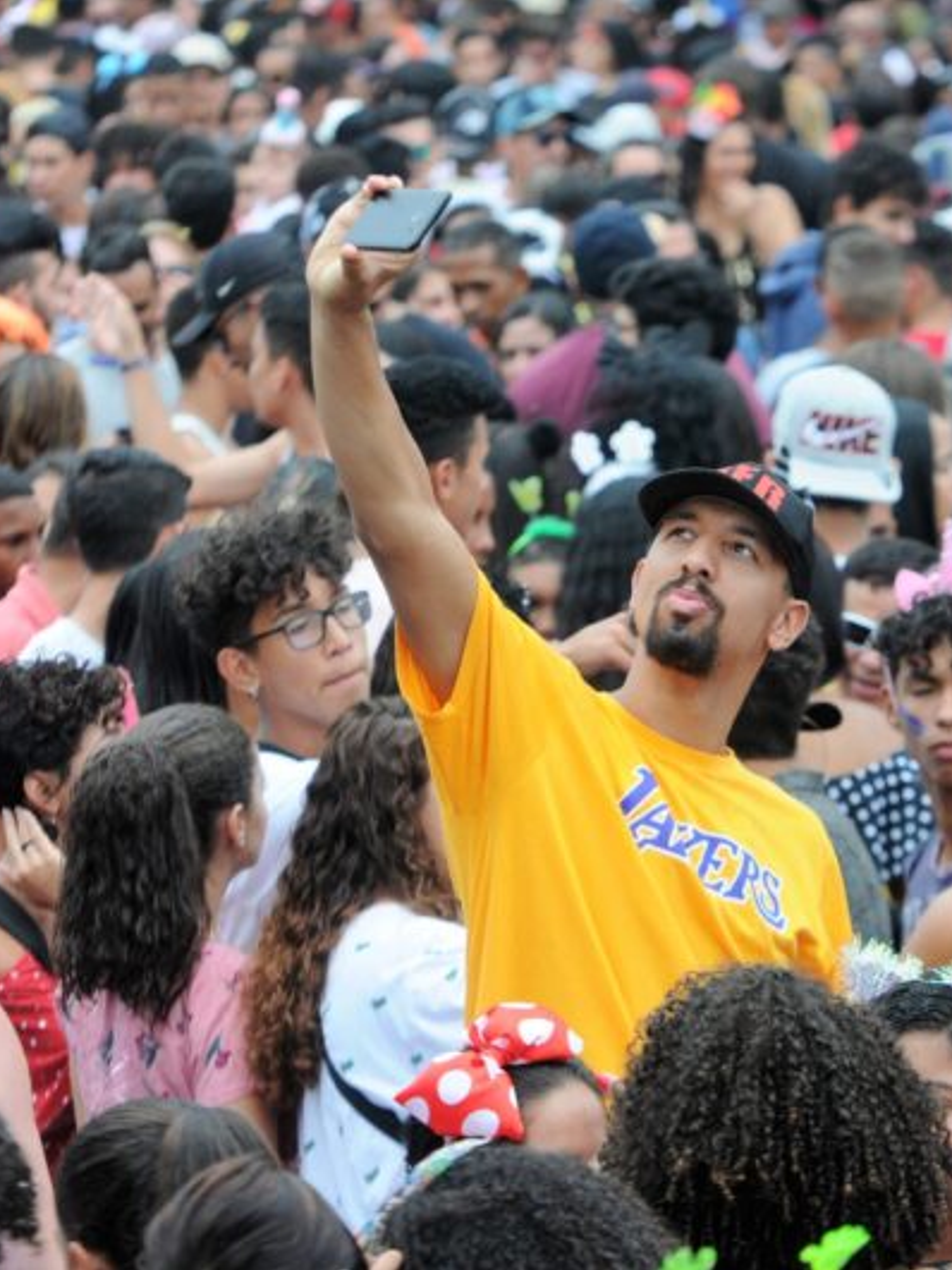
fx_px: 9968
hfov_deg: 5.5
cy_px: 635
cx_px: 698
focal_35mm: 272
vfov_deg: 7.3
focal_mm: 125
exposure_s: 1/500
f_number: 5
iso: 400
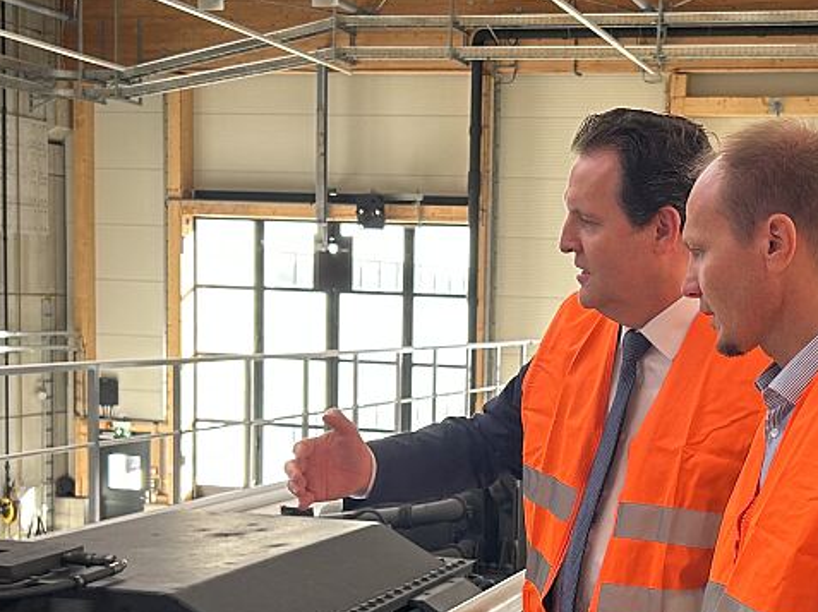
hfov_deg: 29.1
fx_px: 1558
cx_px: 571
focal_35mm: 66
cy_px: 496
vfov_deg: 21.9
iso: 80
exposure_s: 1/121
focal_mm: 5.7
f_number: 1.5
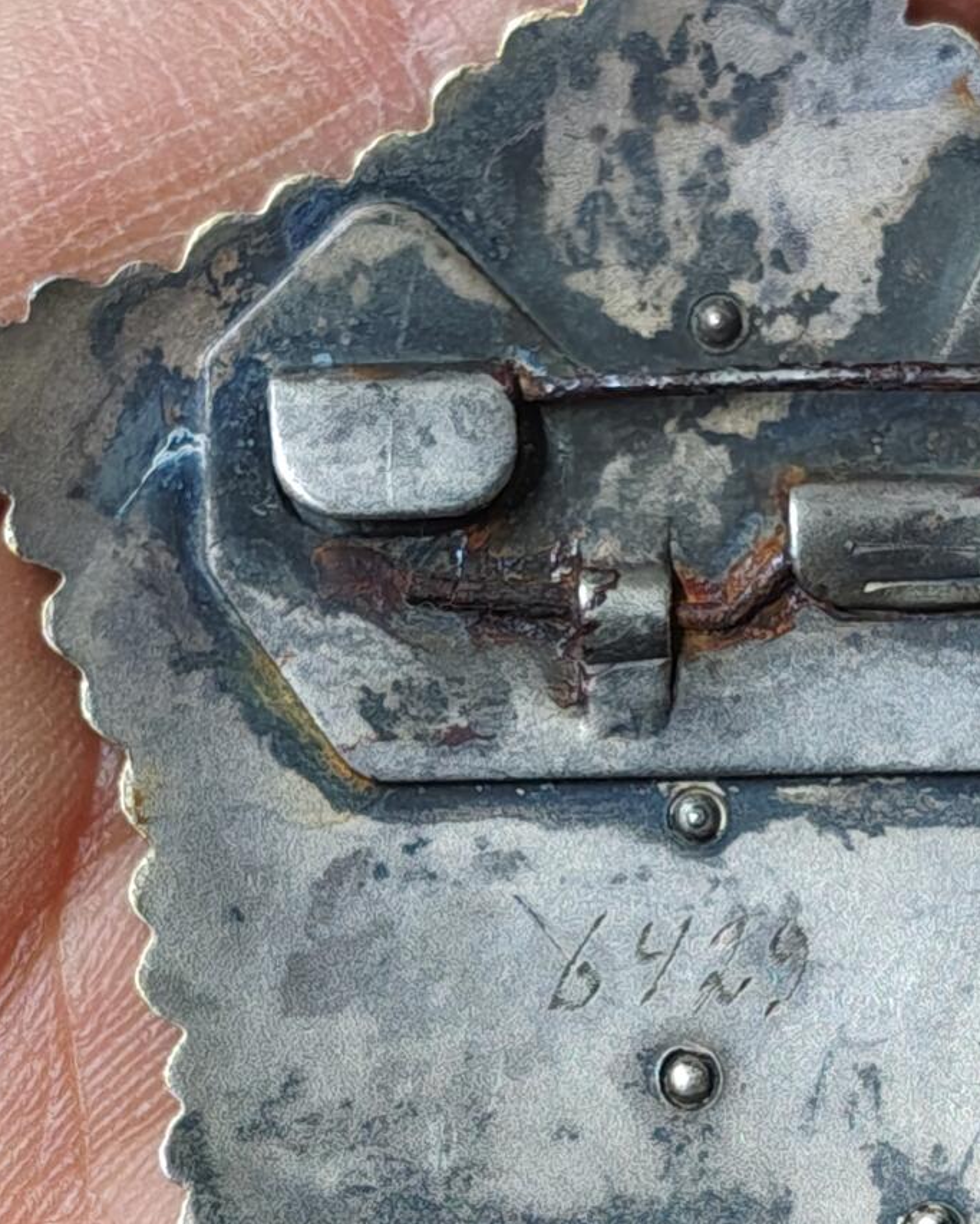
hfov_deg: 14.6
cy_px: 782
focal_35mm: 105
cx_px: 657
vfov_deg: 18.2
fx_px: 3805
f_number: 1.88
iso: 821
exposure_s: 1/50
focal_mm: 4.84
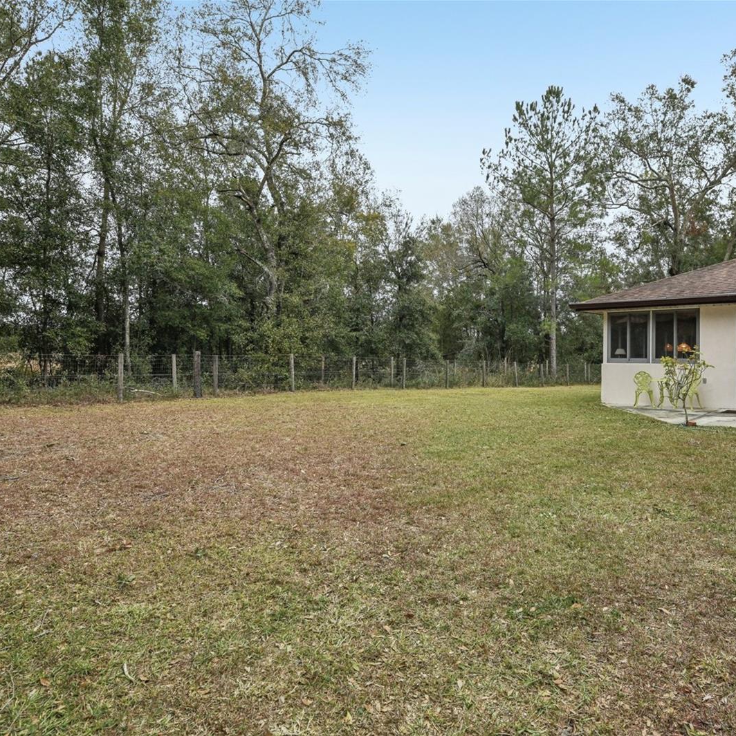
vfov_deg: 67.3
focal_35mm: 23
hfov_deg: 67.1
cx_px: 407
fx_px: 553
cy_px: 368
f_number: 8
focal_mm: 18
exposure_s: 1/160
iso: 400
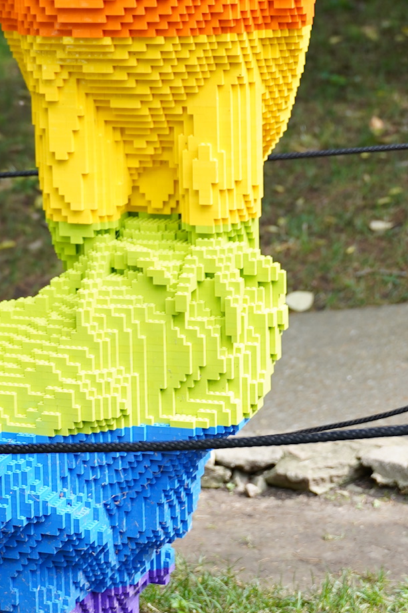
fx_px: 1871
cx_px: 33
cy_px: 128
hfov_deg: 12.3
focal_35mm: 110
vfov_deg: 18.4
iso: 100
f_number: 2.8
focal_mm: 29.8
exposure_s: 1/200
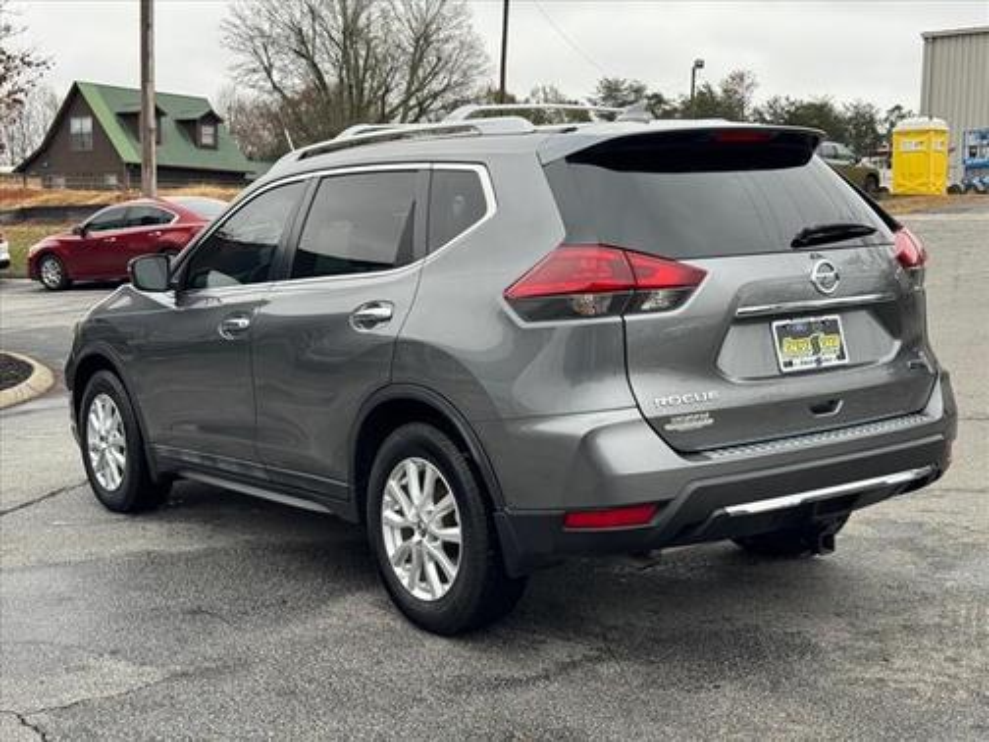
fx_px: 1371
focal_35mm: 48
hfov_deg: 39.7
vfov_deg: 30.3
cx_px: 494
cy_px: 371
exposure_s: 1/428
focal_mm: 6.76
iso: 64
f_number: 1.78
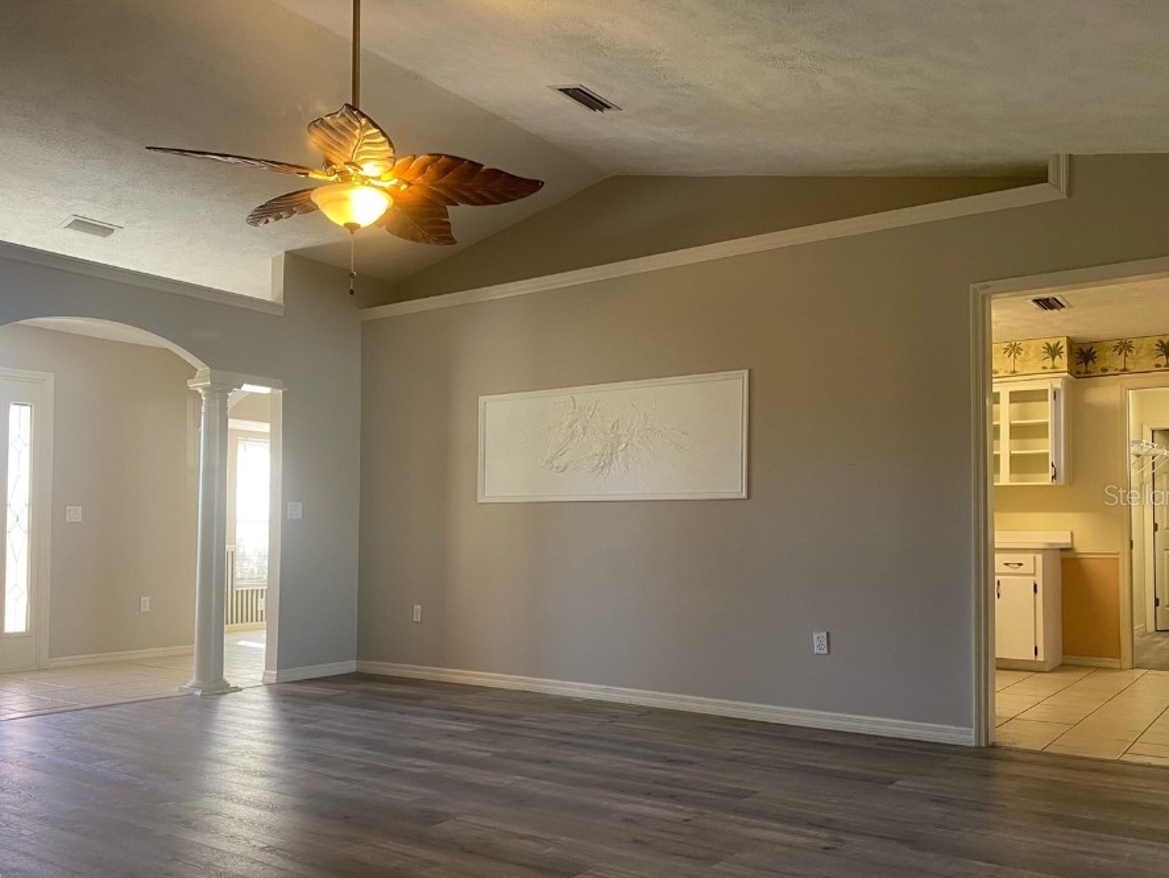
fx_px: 1014
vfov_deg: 46.7
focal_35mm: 30
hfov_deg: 59.9
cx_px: 554
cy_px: 494
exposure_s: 1/60
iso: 100
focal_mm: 4.25
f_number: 1.8
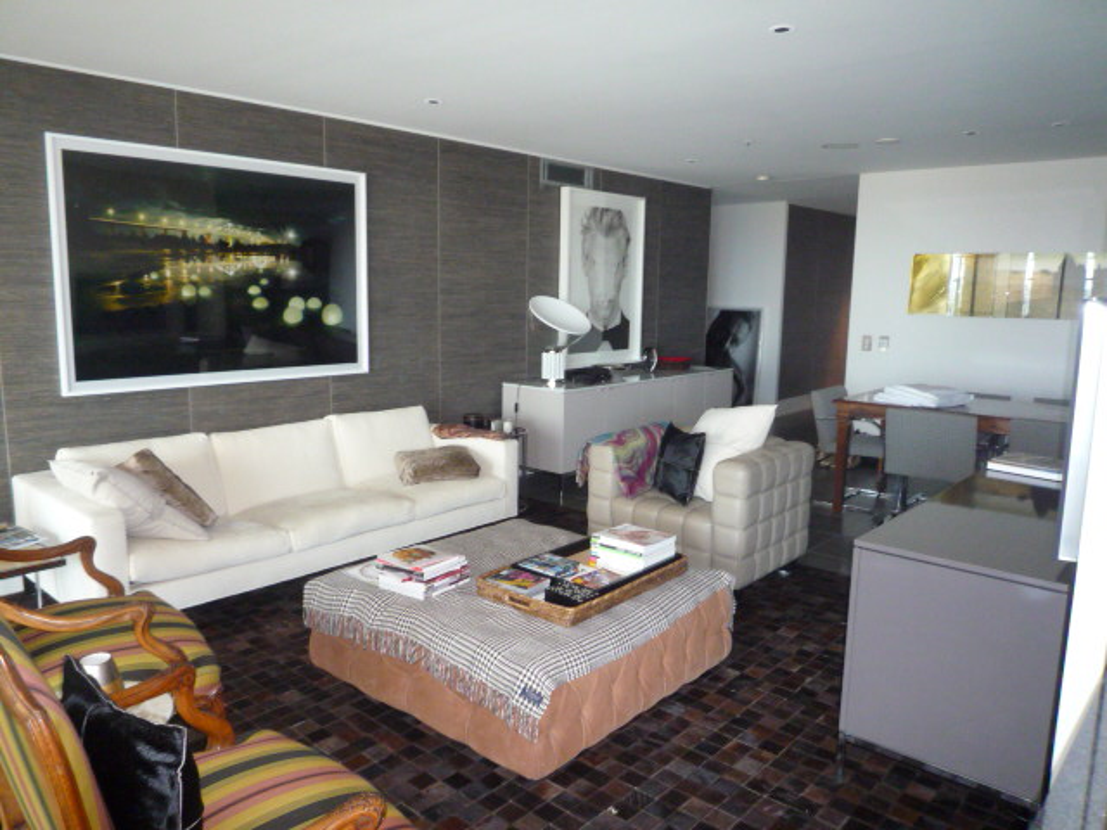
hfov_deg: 69.4
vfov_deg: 54.9
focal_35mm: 25
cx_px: 554
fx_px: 799
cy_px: 415
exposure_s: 1/30
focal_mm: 4.4
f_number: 2.8
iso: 400
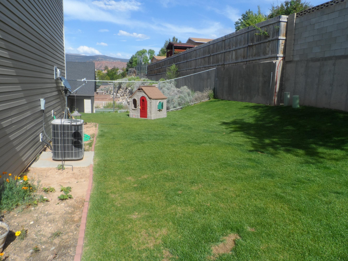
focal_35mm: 24
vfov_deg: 56.8
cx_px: 174
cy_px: 130
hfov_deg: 71.6
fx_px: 241
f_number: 4.5
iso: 80
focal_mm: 4
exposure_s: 1/500
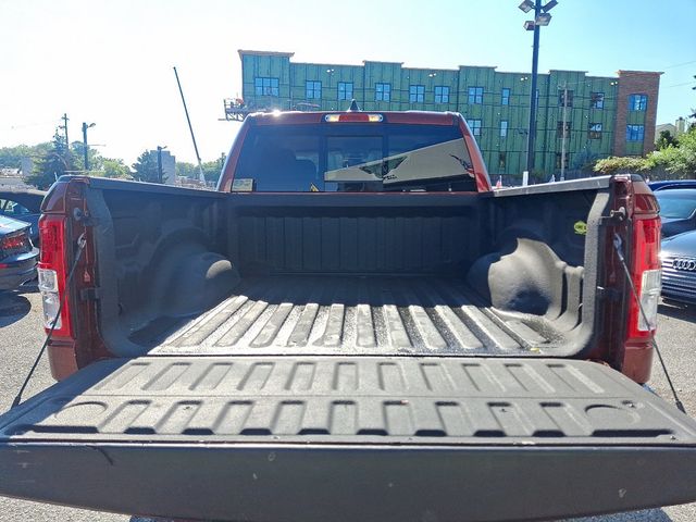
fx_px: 503
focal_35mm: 25
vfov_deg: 54.9
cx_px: 348
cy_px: 261
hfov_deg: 69.4
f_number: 1.8
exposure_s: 1/769
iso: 25
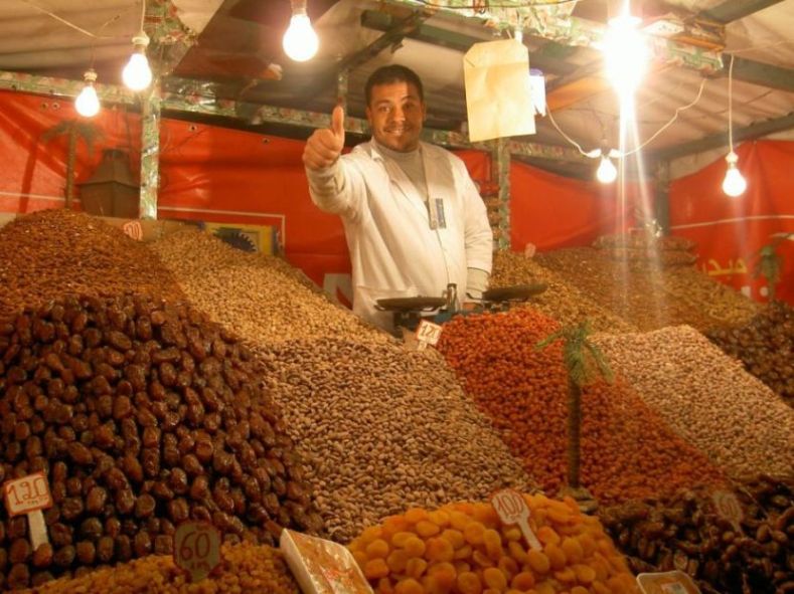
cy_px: 297
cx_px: 397
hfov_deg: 54.0
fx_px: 780
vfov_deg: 41.8
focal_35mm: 34
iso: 100
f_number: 2.8
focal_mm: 5.6
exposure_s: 1/60
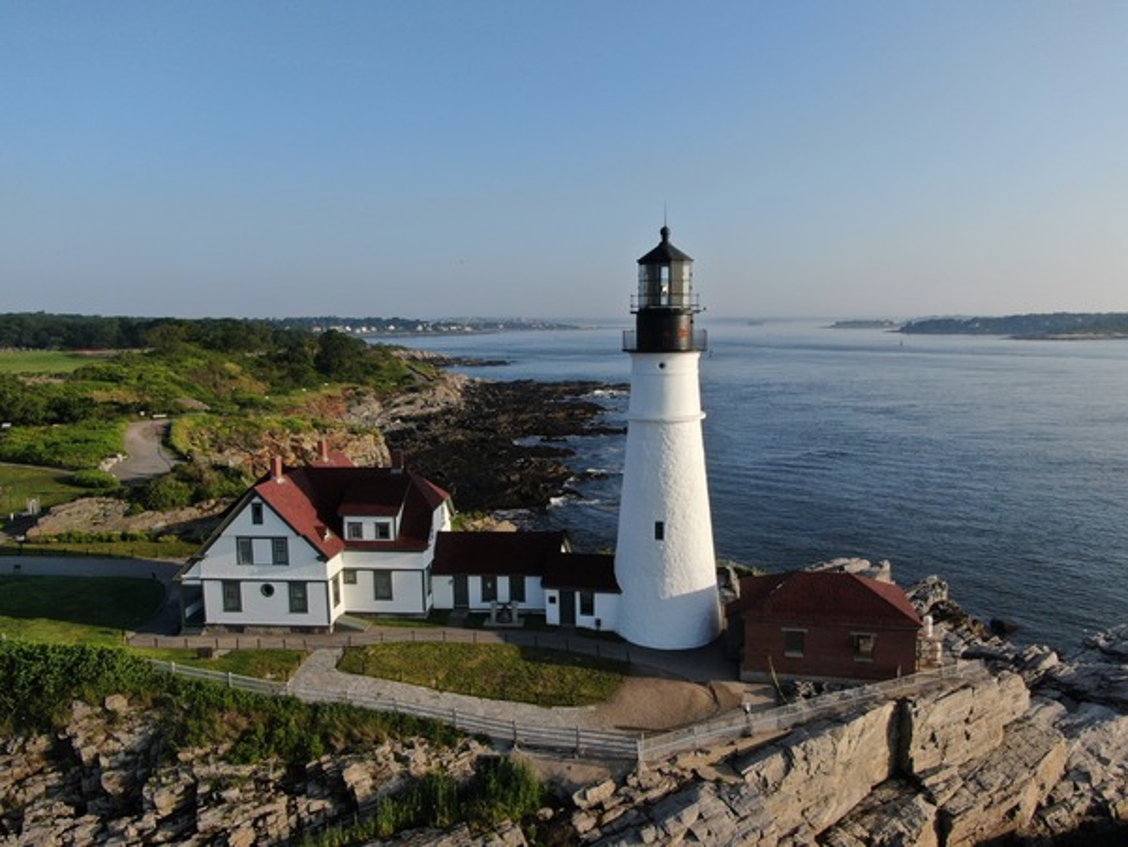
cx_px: 564
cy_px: 424
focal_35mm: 24
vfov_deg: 56.8
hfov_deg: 71.6
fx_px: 782
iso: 100
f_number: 2.8
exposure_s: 1/1250
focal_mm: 4.39
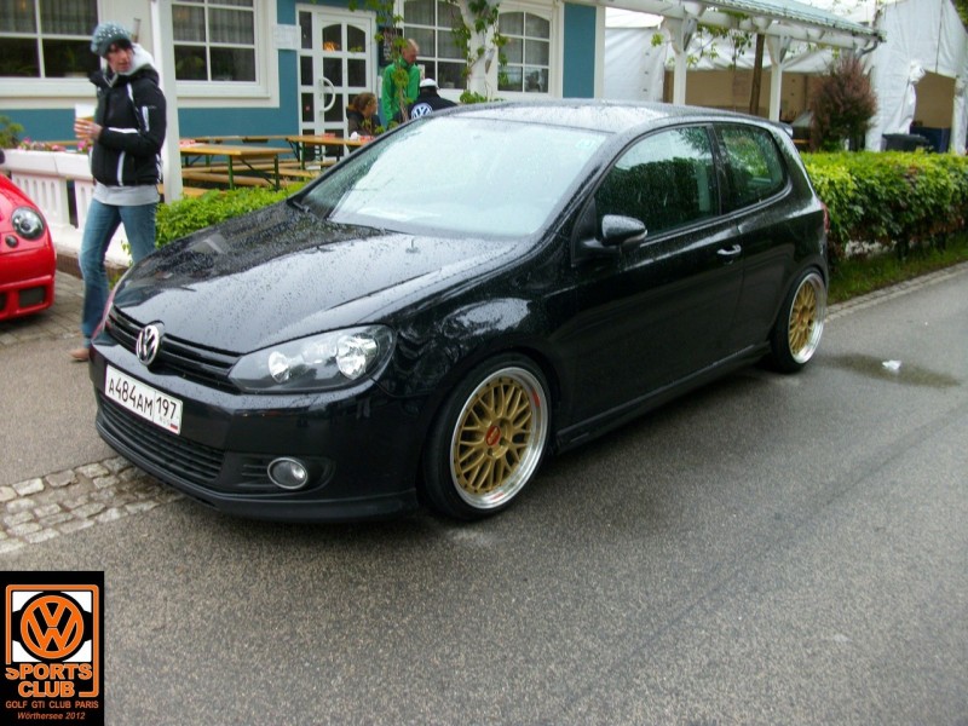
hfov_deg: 54.0
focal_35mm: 34
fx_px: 951
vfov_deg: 41.8
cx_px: 484
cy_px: 363
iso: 80
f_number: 2.9
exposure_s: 1/109
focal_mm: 5.7
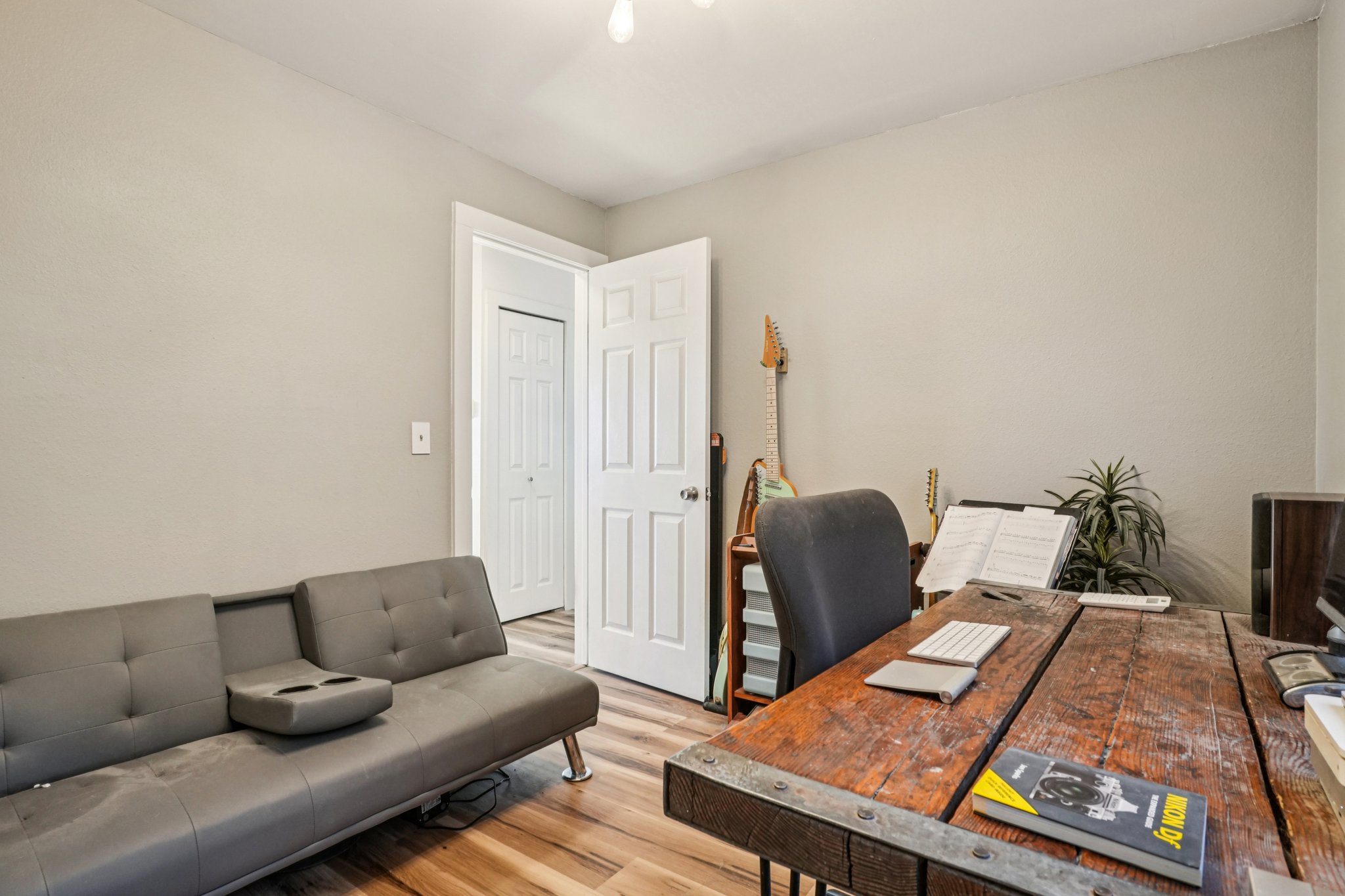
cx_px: 672
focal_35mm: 16
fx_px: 616
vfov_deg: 72.0
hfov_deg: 95.0
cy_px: 448
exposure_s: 1/30
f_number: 8
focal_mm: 11
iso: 800
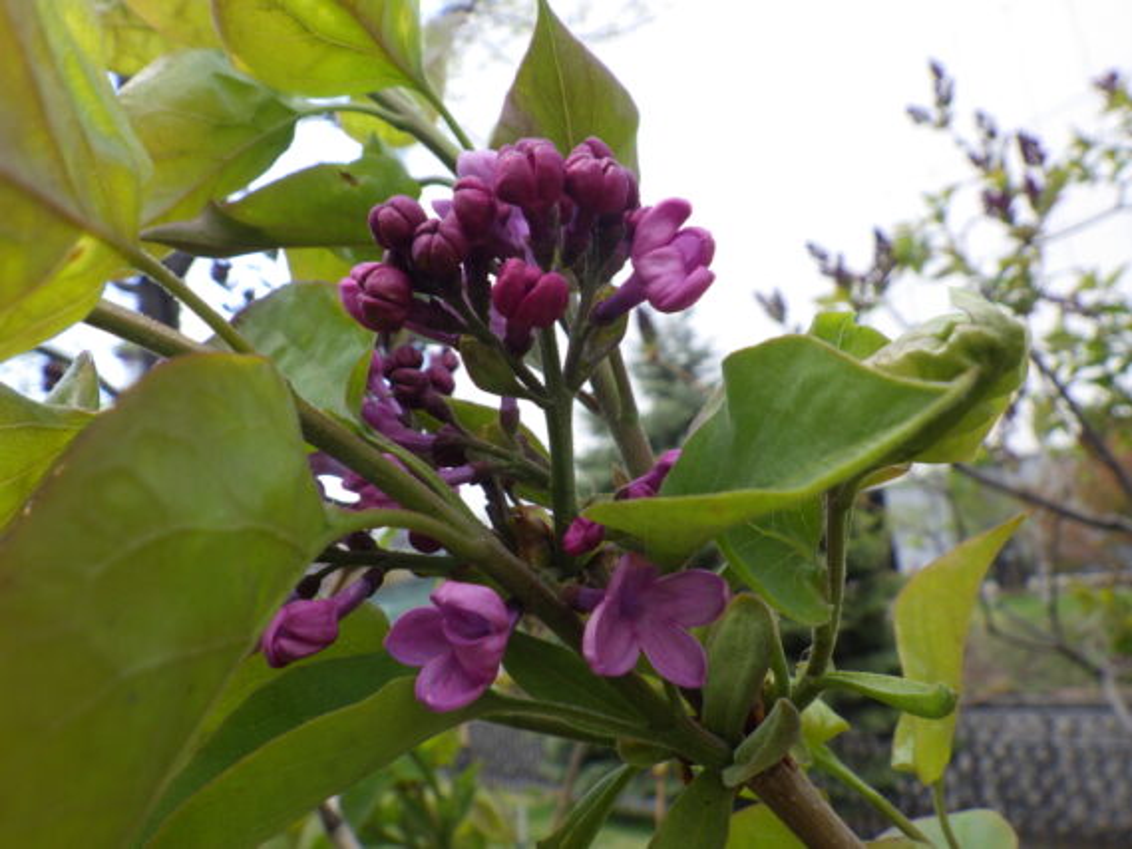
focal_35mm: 28
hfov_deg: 63.4
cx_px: 566
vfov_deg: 49.8
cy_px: 424
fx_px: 916
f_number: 4.2
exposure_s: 1/250
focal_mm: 5
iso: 125
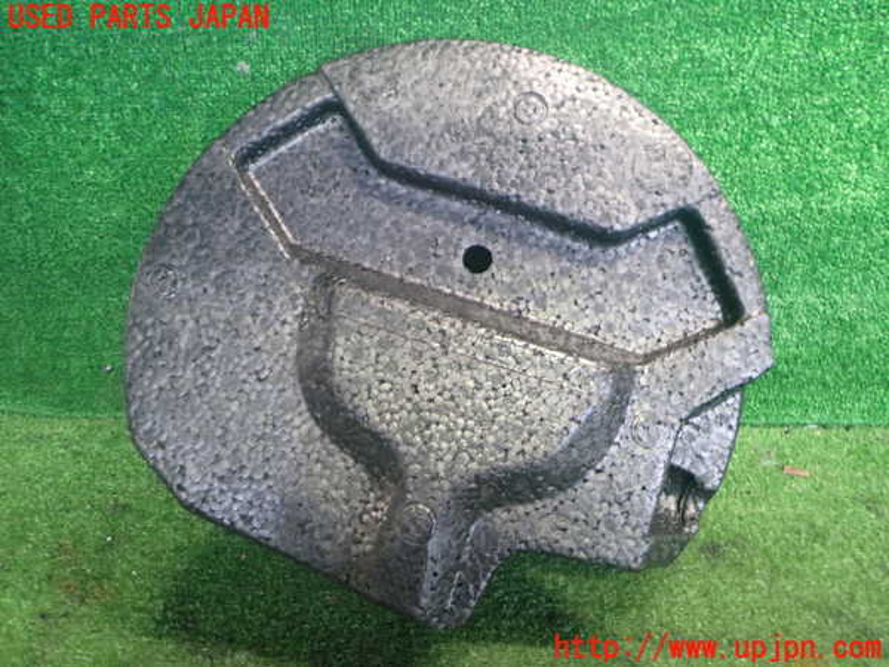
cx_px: 444
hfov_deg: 60.0
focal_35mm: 30
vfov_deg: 46.8
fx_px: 770
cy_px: 334
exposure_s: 1/30
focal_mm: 5.4
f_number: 2.3
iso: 500
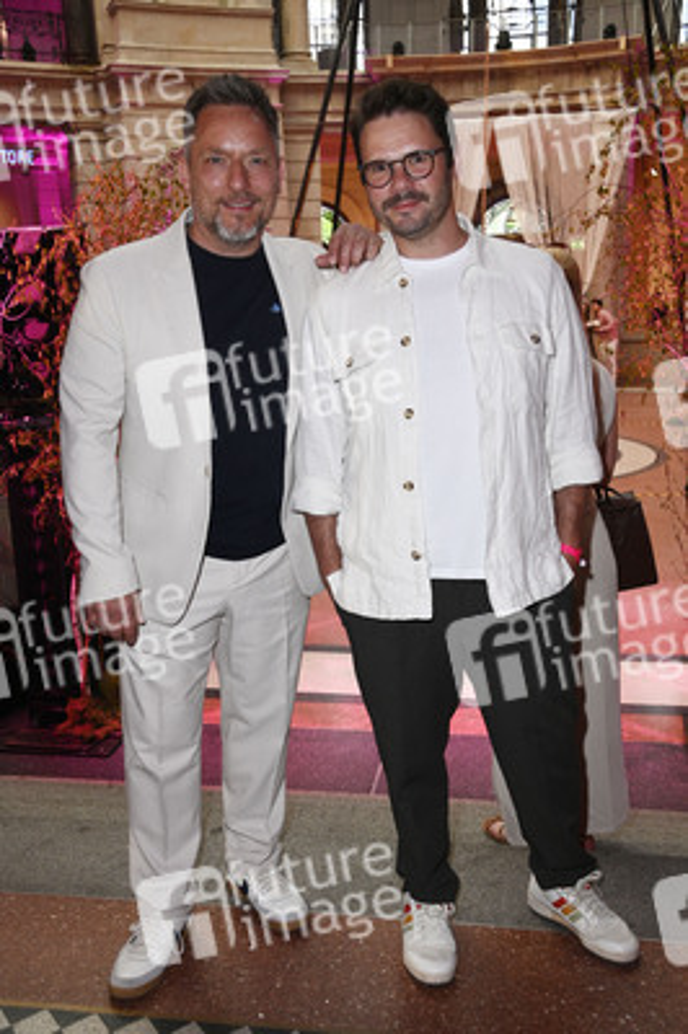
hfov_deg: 36.8
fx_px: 1034
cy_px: 517
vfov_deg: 53.2
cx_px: 344
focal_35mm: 36
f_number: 5.6
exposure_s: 1/100
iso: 2500
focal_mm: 36
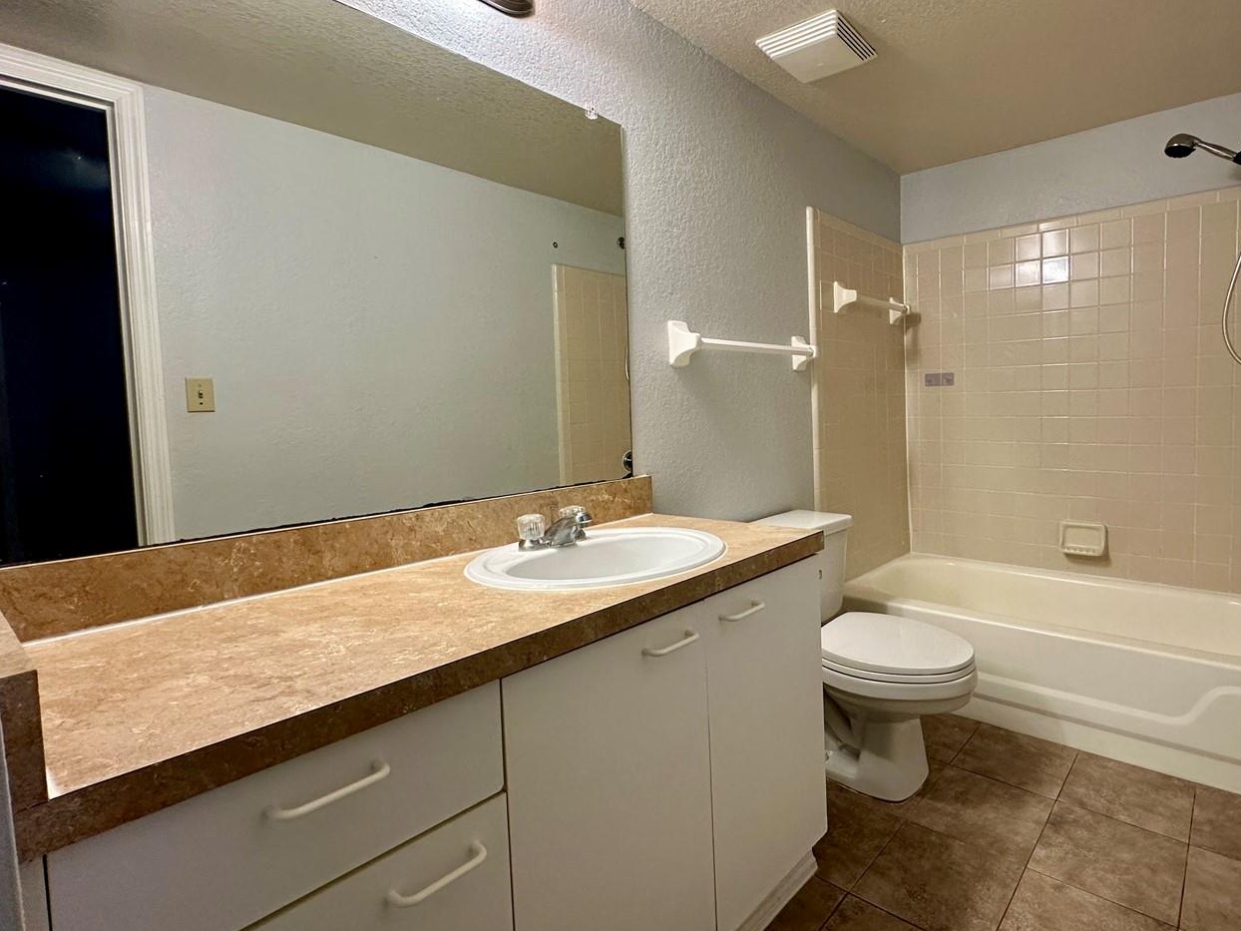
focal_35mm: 18
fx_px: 645
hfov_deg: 86.1
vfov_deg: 71.5
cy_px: 438
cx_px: 774
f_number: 2.2
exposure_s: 1/120
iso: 200
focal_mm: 2.22
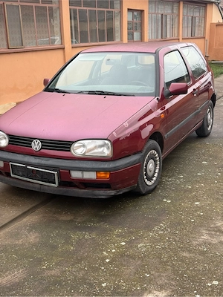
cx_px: 112
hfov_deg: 30.3
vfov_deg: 39.7
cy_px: 148
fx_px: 412
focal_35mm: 48
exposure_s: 1/357
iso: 64
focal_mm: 6.76
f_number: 1.78
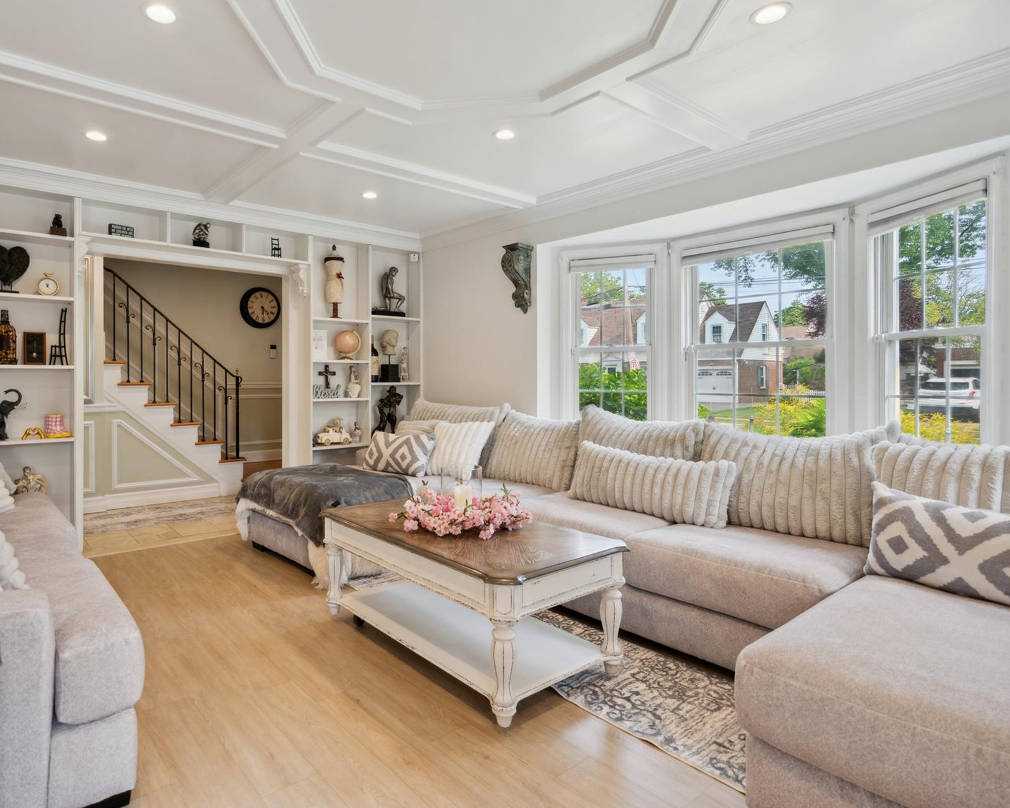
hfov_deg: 82.3
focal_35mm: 19
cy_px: 410
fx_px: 568
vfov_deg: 70.9
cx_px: 407
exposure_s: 1/80
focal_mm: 16
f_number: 5.6
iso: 200
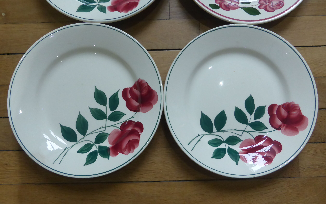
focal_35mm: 27
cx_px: 160
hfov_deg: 68.4
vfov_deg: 46.0
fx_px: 240
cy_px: 107
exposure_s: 1/40
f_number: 3.3
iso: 400
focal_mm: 4.3
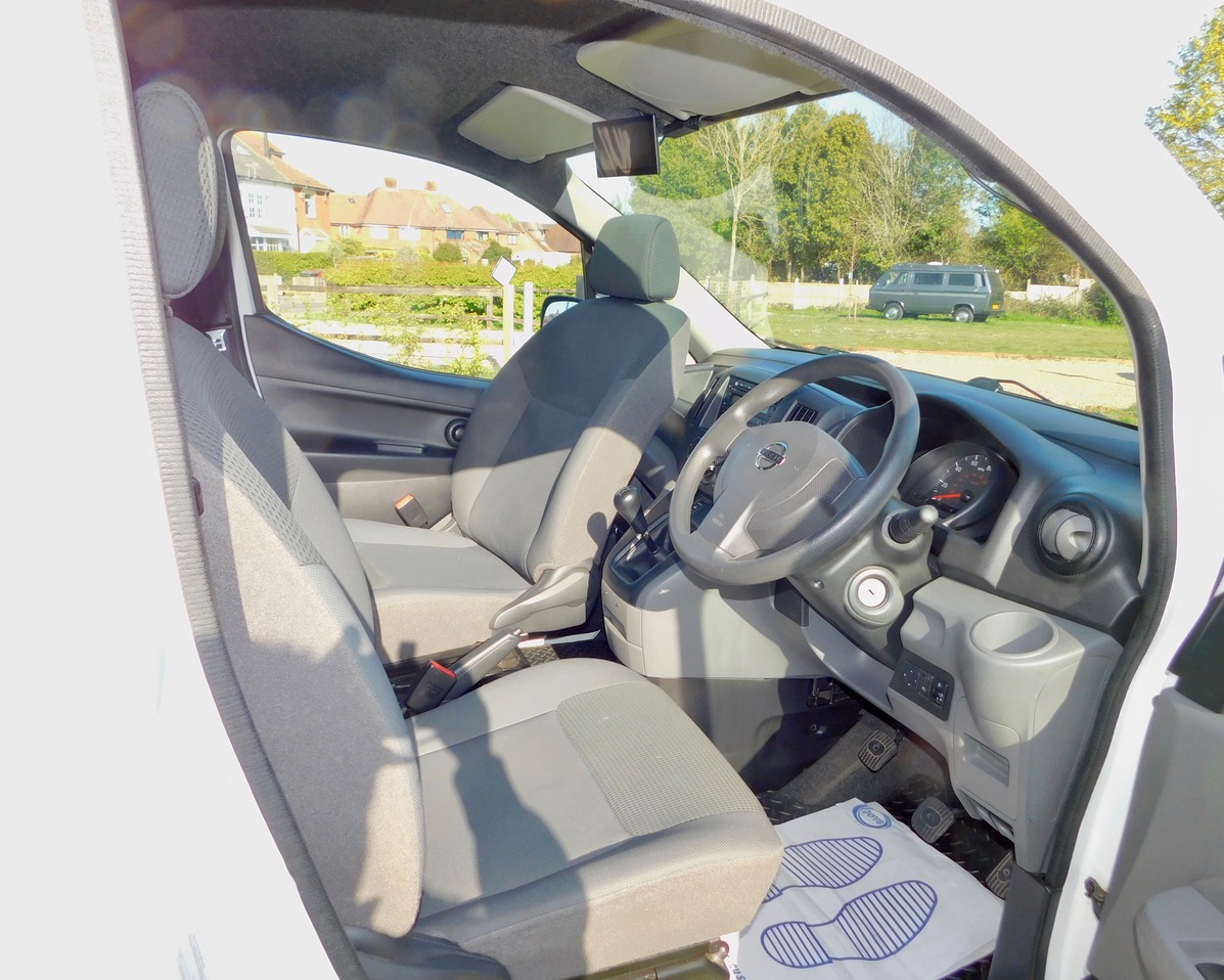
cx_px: 607
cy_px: 490
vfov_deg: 58.8
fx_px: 870
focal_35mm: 24
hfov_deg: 70.3
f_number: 3
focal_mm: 4
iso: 125
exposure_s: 1/320
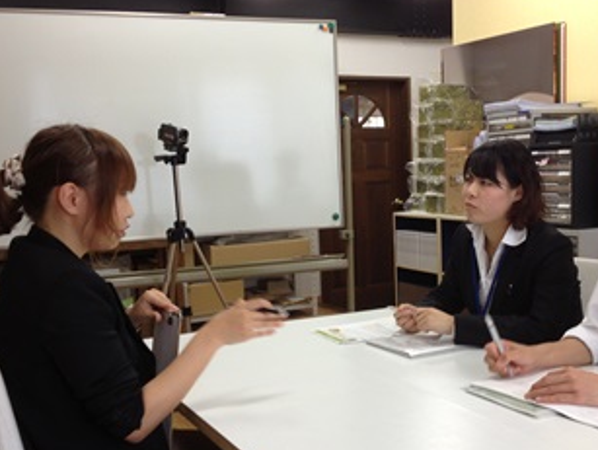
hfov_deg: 37.3
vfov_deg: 28.6
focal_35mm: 51
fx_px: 882
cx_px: 366
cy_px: 269
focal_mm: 4.28
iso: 64
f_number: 2.4
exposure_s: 1/30
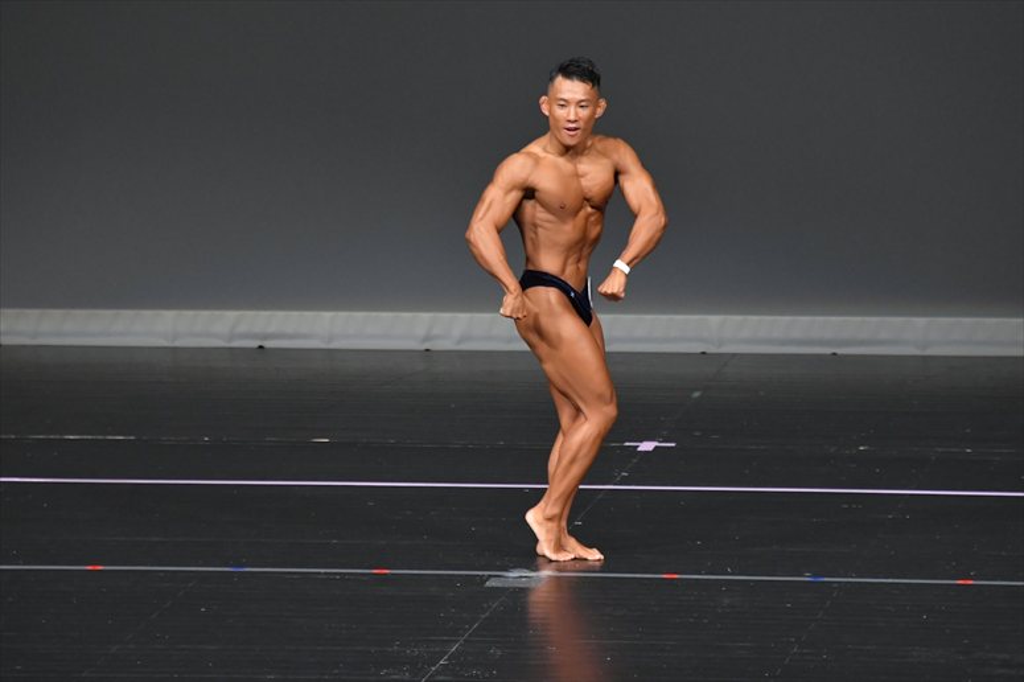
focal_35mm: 345
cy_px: 341
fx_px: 9809
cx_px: 512
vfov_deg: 4.0
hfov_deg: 6.0
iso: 4000
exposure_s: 1/400
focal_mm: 230
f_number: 5.6
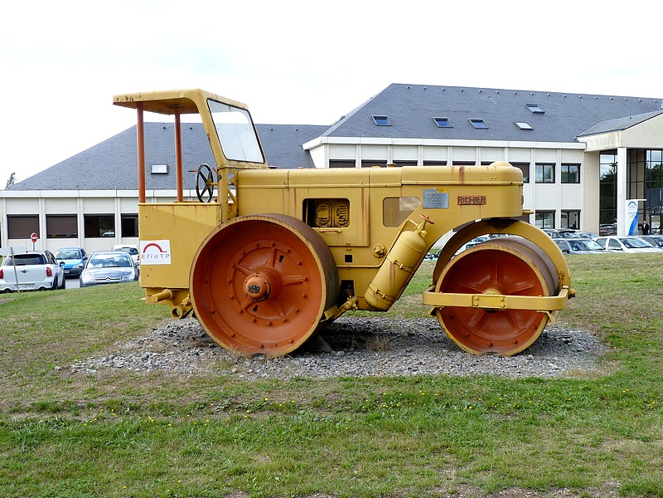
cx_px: 332
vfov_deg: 37.7
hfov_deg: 49.0
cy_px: 249
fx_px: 728
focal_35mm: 38
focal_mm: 6.8
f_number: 4
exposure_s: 1/160
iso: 80
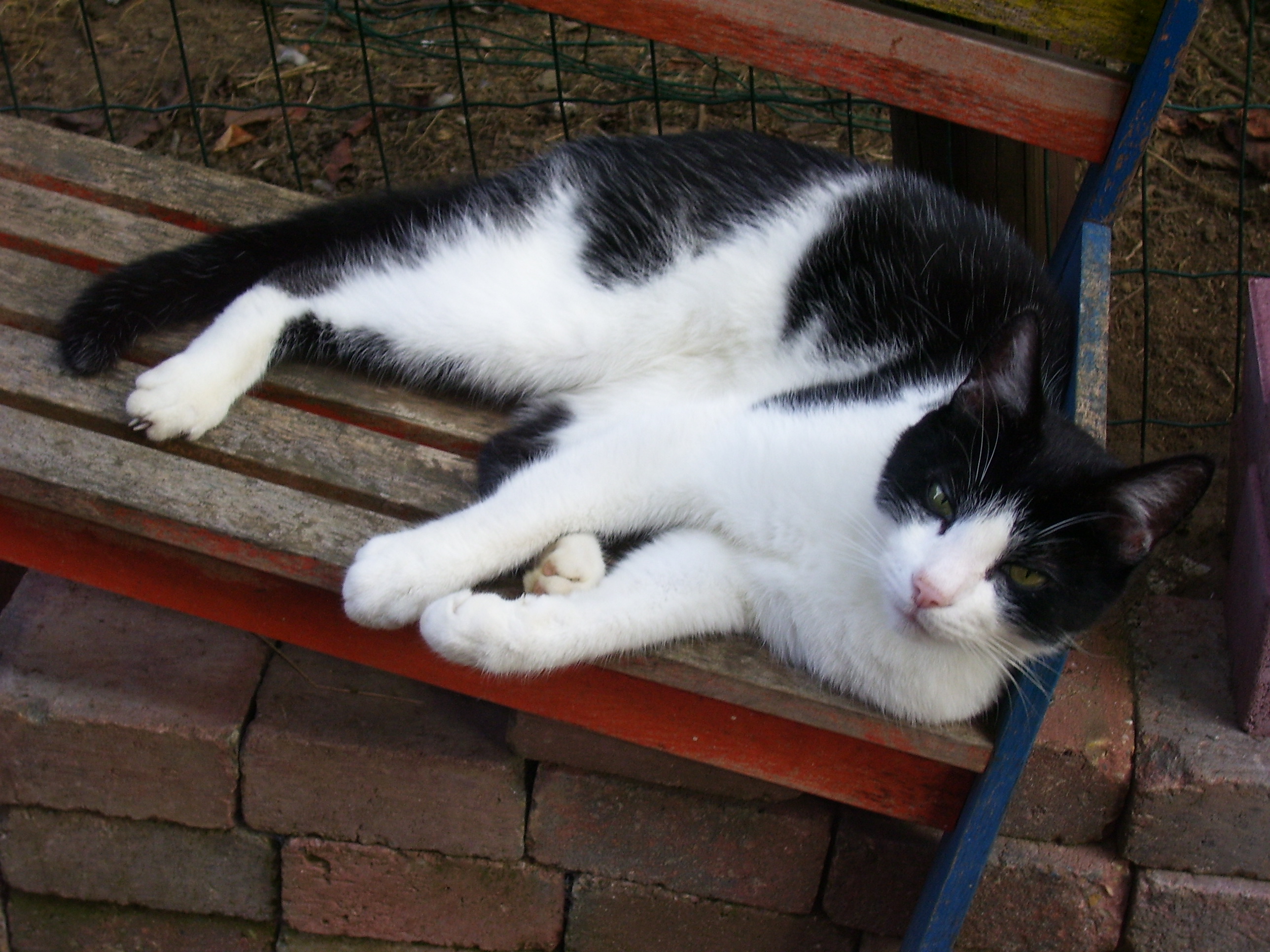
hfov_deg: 29.4
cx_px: 635
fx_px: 2421
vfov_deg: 22.3
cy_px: 476
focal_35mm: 66
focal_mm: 10.8
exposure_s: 1/90
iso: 80
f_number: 3.6
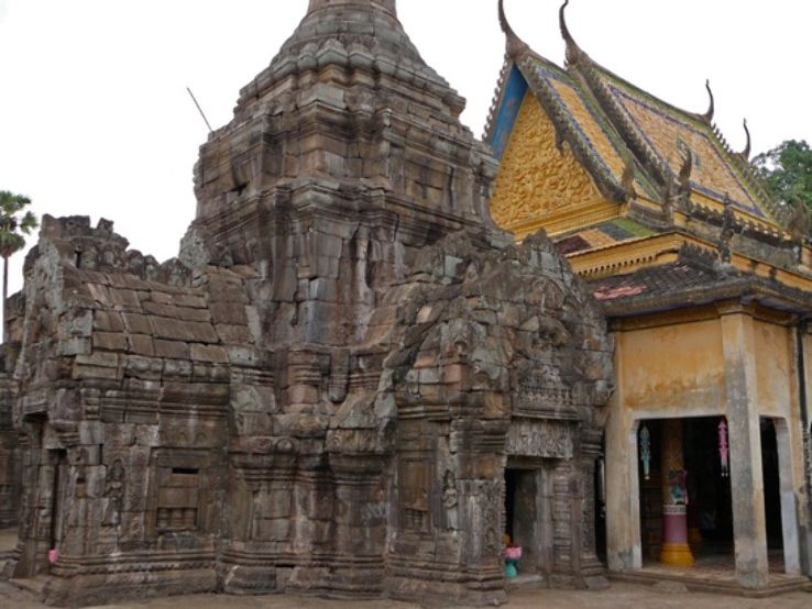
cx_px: 406
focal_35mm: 35
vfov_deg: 40.7
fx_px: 821
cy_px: 304
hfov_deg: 52.6
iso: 80
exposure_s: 1/320
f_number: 2.8
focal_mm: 5.2
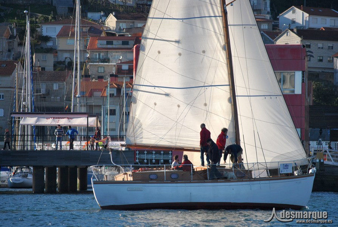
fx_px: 2046
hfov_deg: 9.4
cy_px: 114
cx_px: 169
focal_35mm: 218
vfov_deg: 6.3
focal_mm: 145
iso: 200
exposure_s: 1/1000
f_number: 5
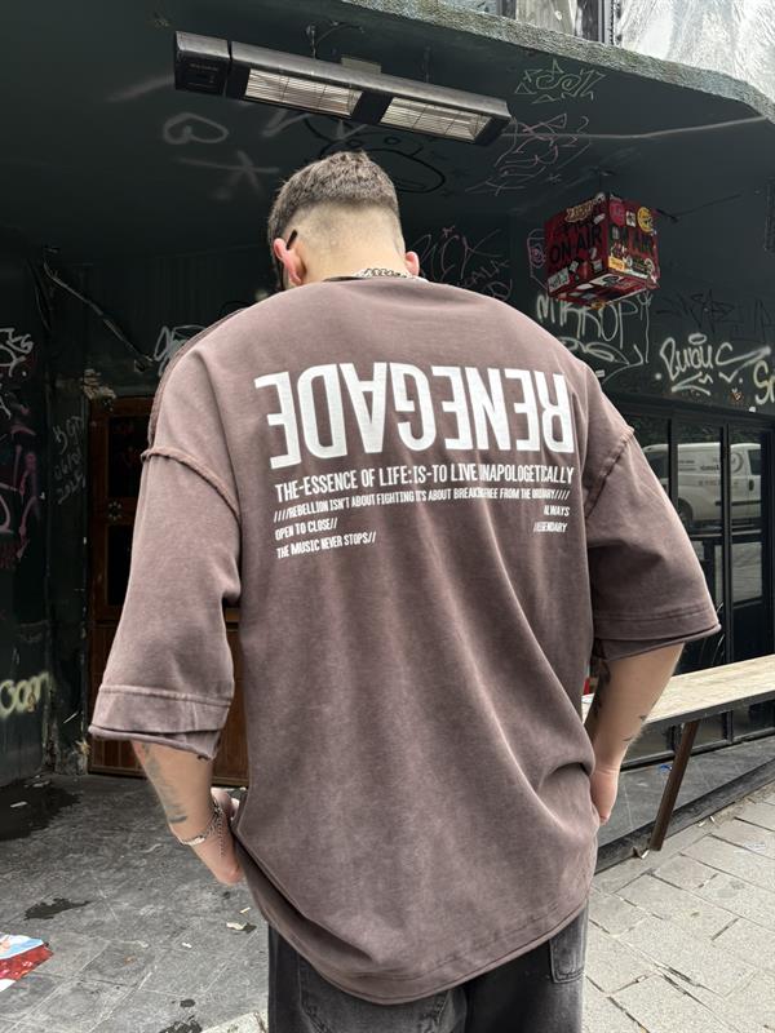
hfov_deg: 56.8
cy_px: 516
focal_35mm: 24
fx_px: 716
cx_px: 388
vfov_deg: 71.6
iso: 100
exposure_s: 1/243
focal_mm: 6.76
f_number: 1.78
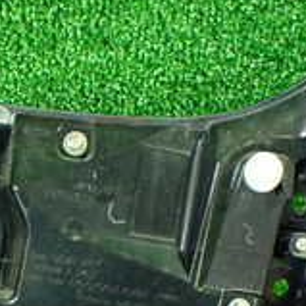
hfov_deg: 16.9
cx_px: -27
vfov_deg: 17.0
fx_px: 1000
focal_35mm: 100
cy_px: 318
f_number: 2.3
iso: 1000
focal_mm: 5.4
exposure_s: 1/30
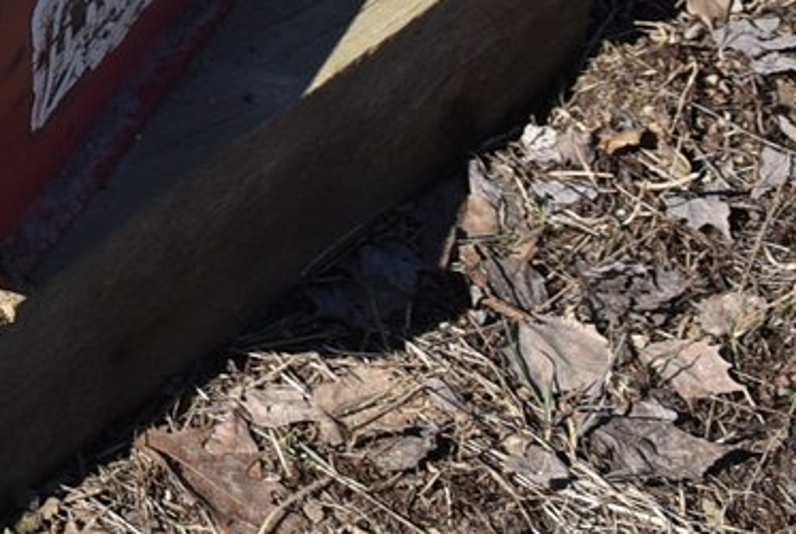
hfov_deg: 10.0
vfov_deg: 6.9
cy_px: -606
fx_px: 4230
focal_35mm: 191
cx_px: -792
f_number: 8
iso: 100
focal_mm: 28
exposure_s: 1/320
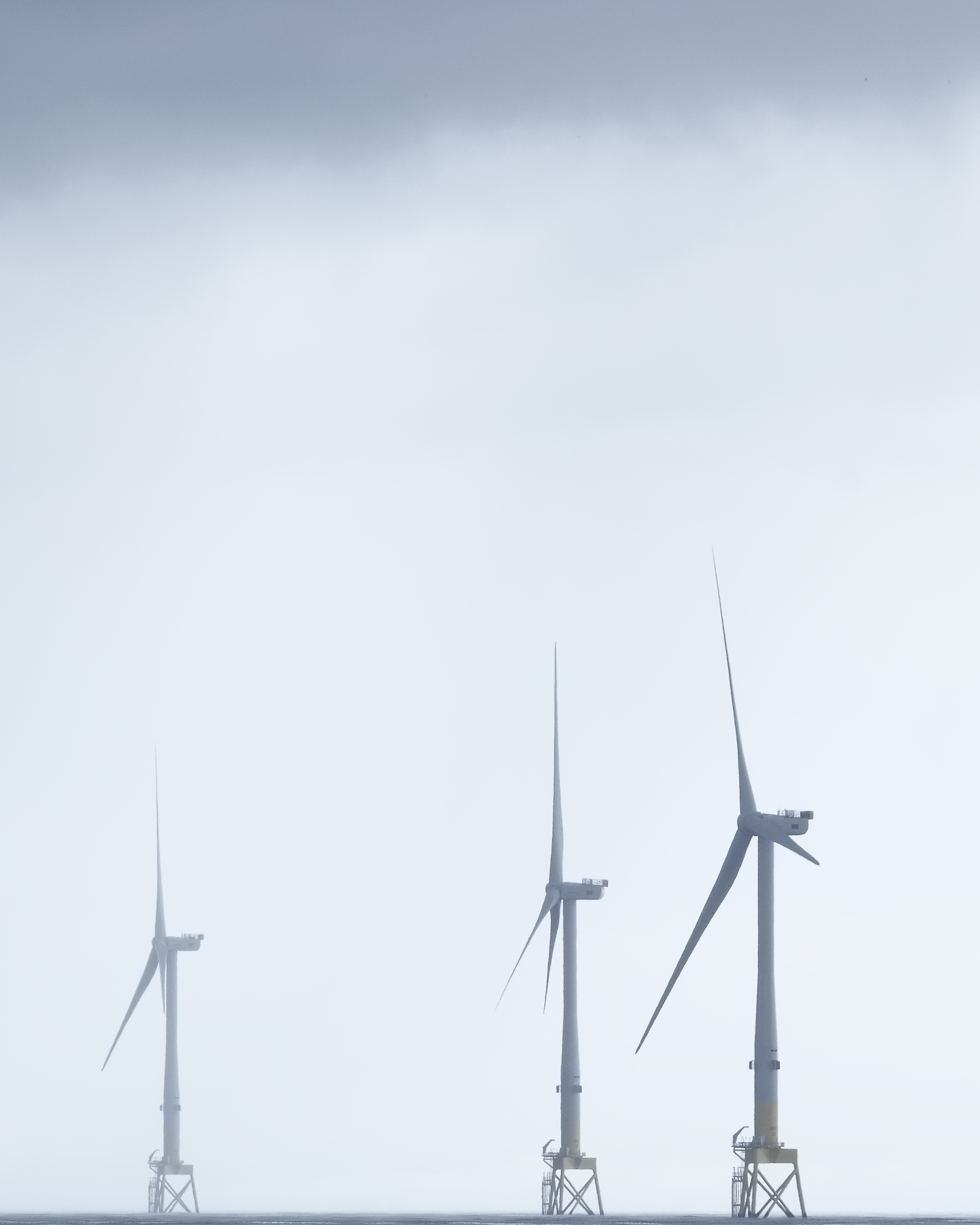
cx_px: 281
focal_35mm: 412
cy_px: 523
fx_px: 14935
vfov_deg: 4.7
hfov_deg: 3.8
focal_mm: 124.3
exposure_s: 1/400
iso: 200
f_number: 2.8
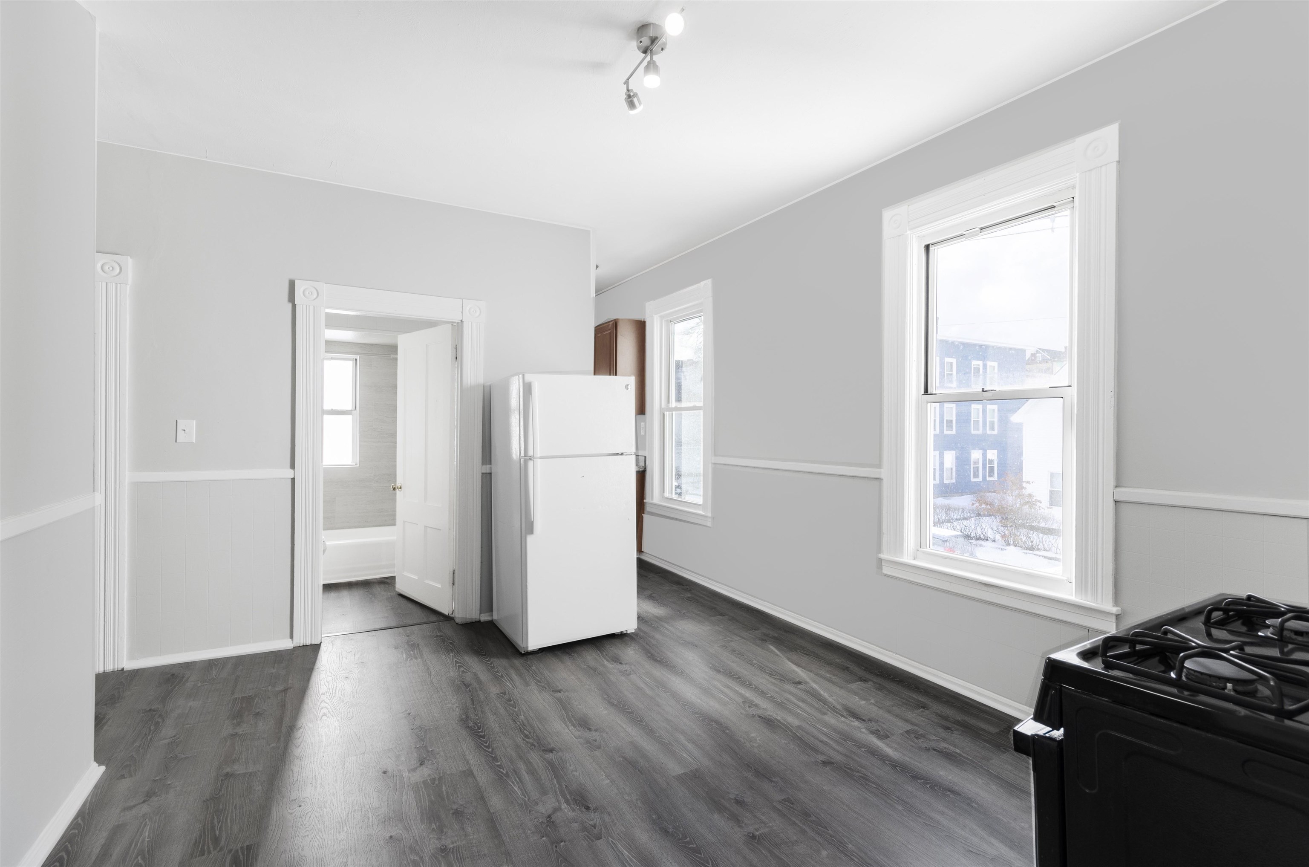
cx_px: 654
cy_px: 434
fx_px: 544
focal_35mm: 15
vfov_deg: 77.1
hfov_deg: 100.5
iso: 100
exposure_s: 1/80
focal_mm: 10
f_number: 10
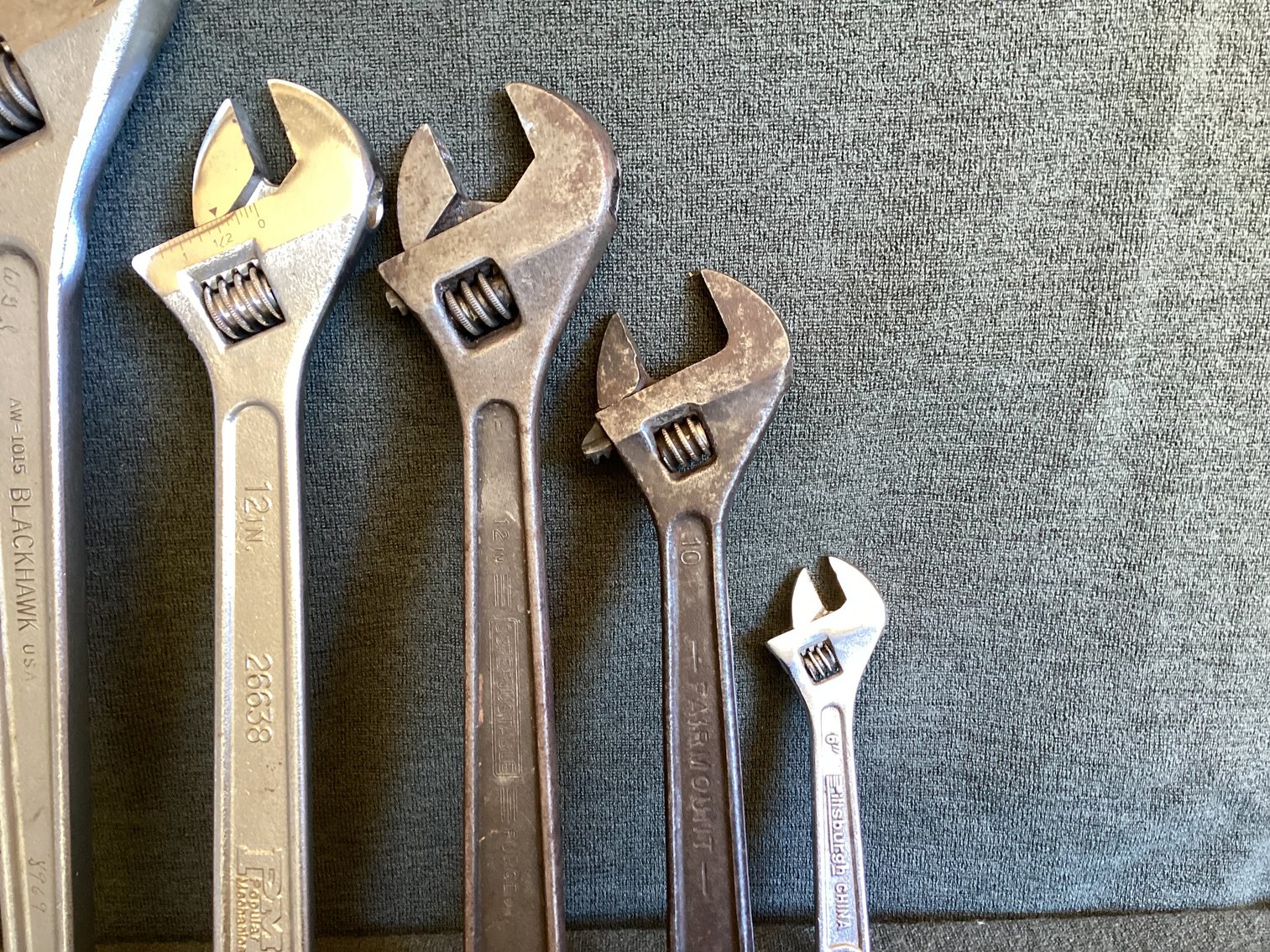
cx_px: 635
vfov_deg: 45.4
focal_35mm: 31
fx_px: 1137
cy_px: 476
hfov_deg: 58.3
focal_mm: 3.3
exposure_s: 1/60
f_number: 2.4
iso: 200
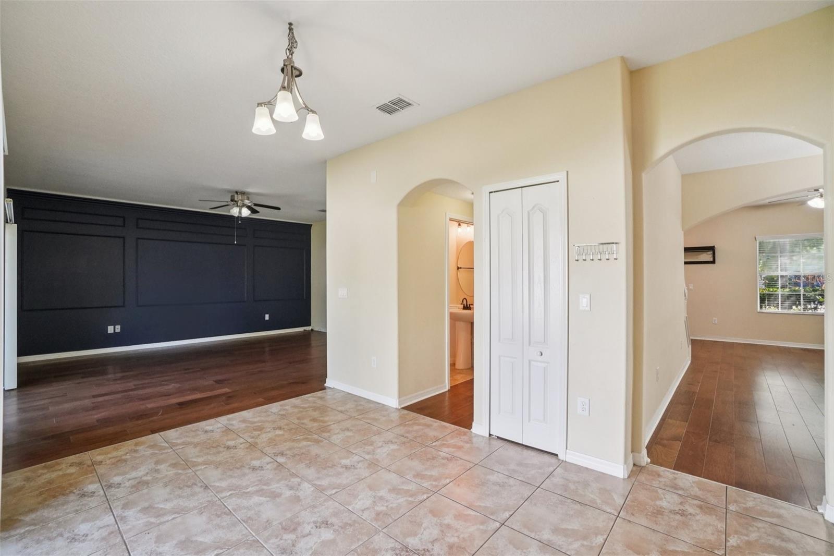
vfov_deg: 77.3
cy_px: 278
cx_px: 417
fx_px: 347
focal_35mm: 15
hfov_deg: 100.4
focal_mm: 10
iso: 400
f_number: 8
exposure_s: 1/30
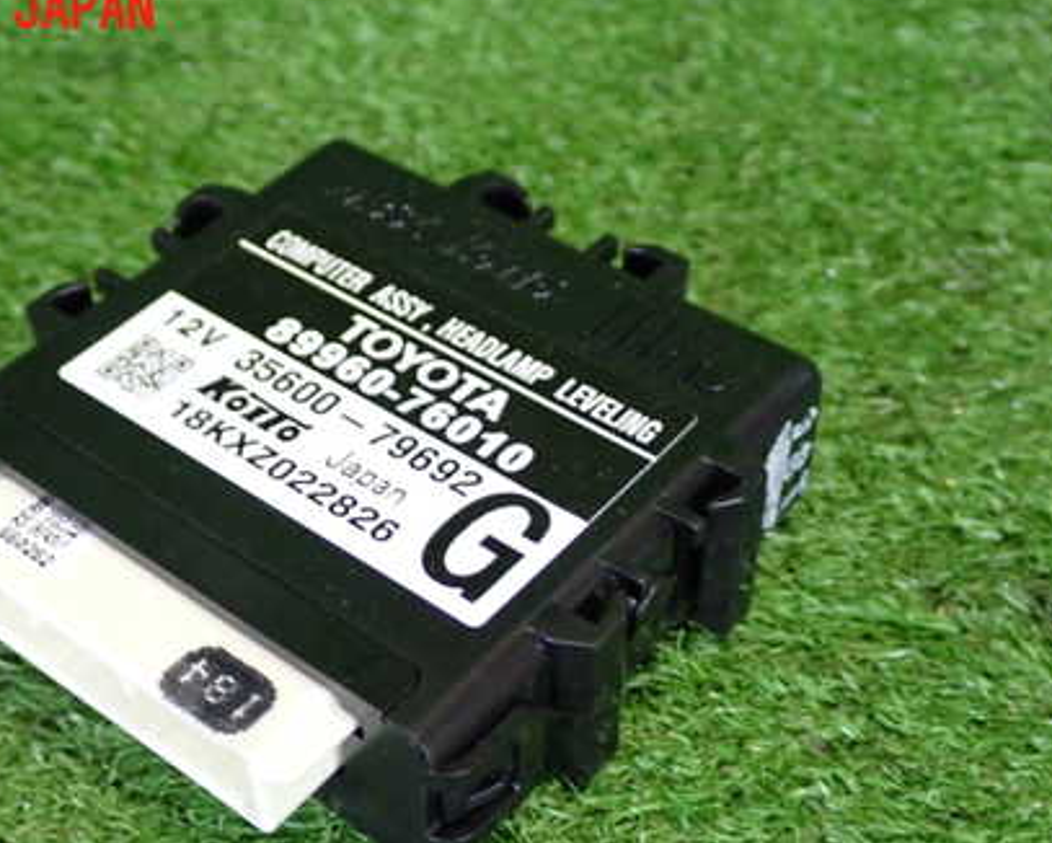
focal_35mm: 59
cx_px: 460
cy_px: 561
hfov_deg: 31.9
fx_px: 1838
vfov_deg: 25.7
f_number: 2.8
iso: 800
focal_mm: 7.31
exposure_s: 1/30
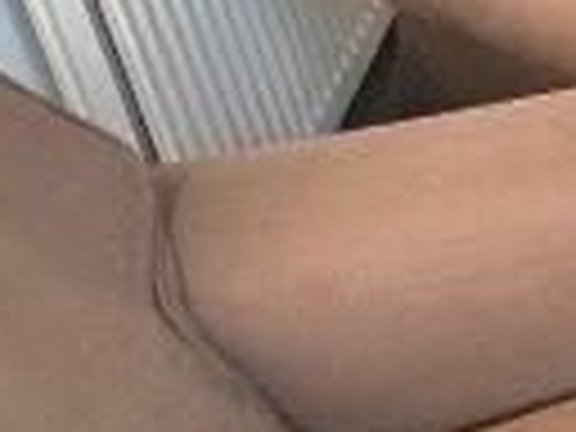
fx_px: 1731
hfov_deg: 11.0
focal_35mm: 104
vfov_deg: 13.5
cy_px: -198
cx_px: 1773
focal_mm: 1.57
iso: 160
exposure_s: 1/99
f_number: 1.8
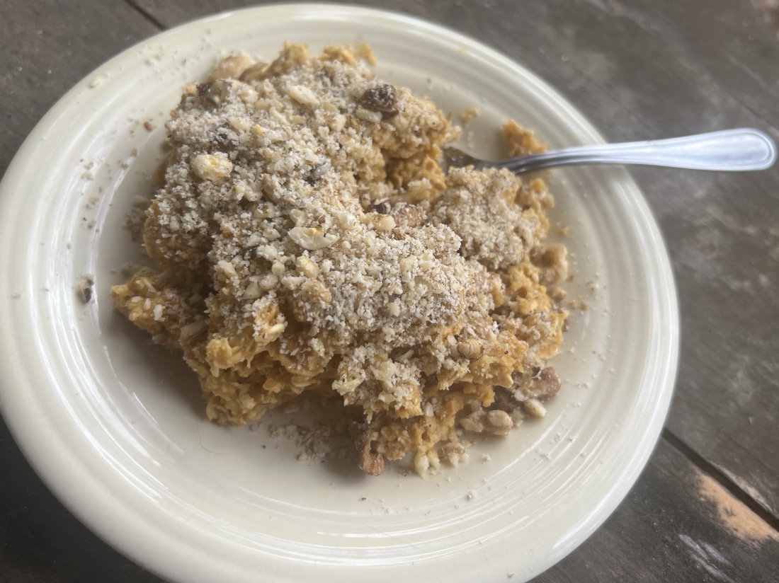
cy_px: 292
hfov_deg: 67.3
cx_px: 390
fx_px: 585
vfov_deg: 53.0
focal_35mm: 26
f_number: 1.5
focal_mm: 5.7
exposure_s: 1/533
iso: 50
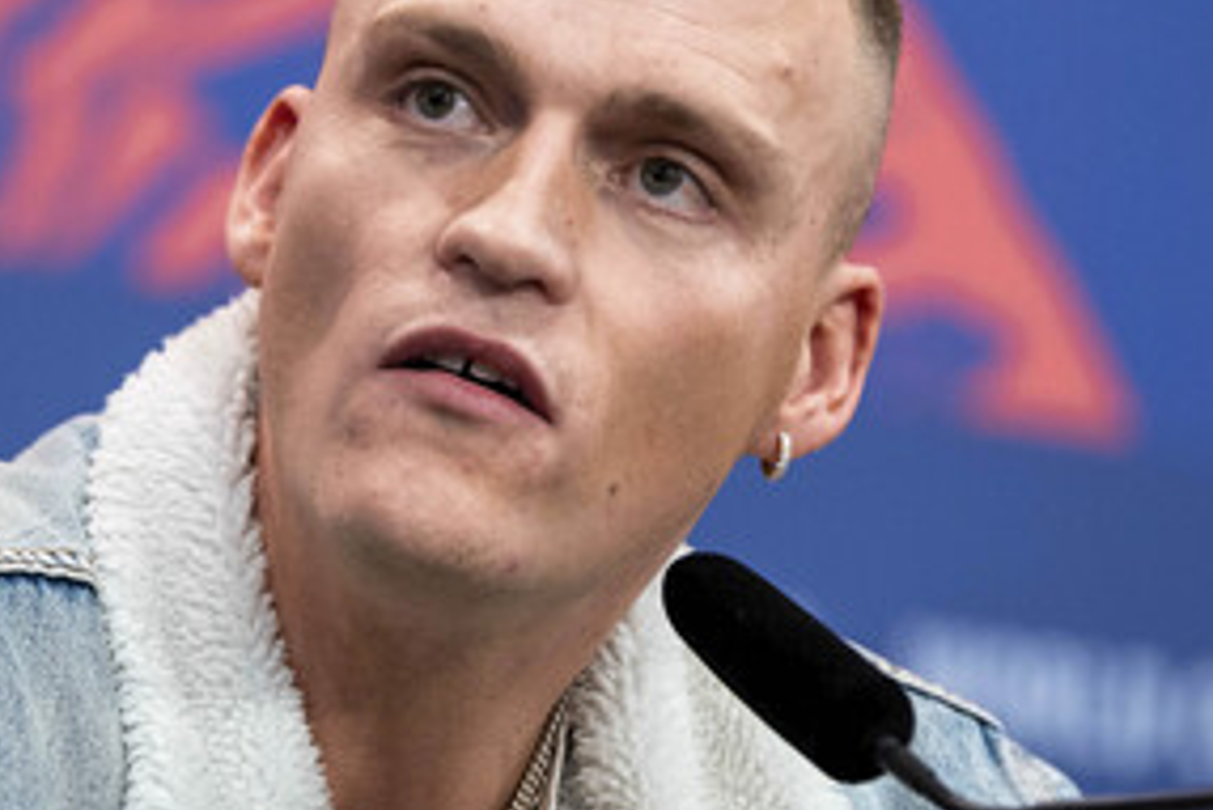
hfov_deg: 6.2
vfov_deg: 4.2
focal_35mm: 331
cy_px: 352
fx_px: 11158
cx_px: 520
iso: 1250
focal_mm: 140
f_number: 2.8
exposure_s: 1/320
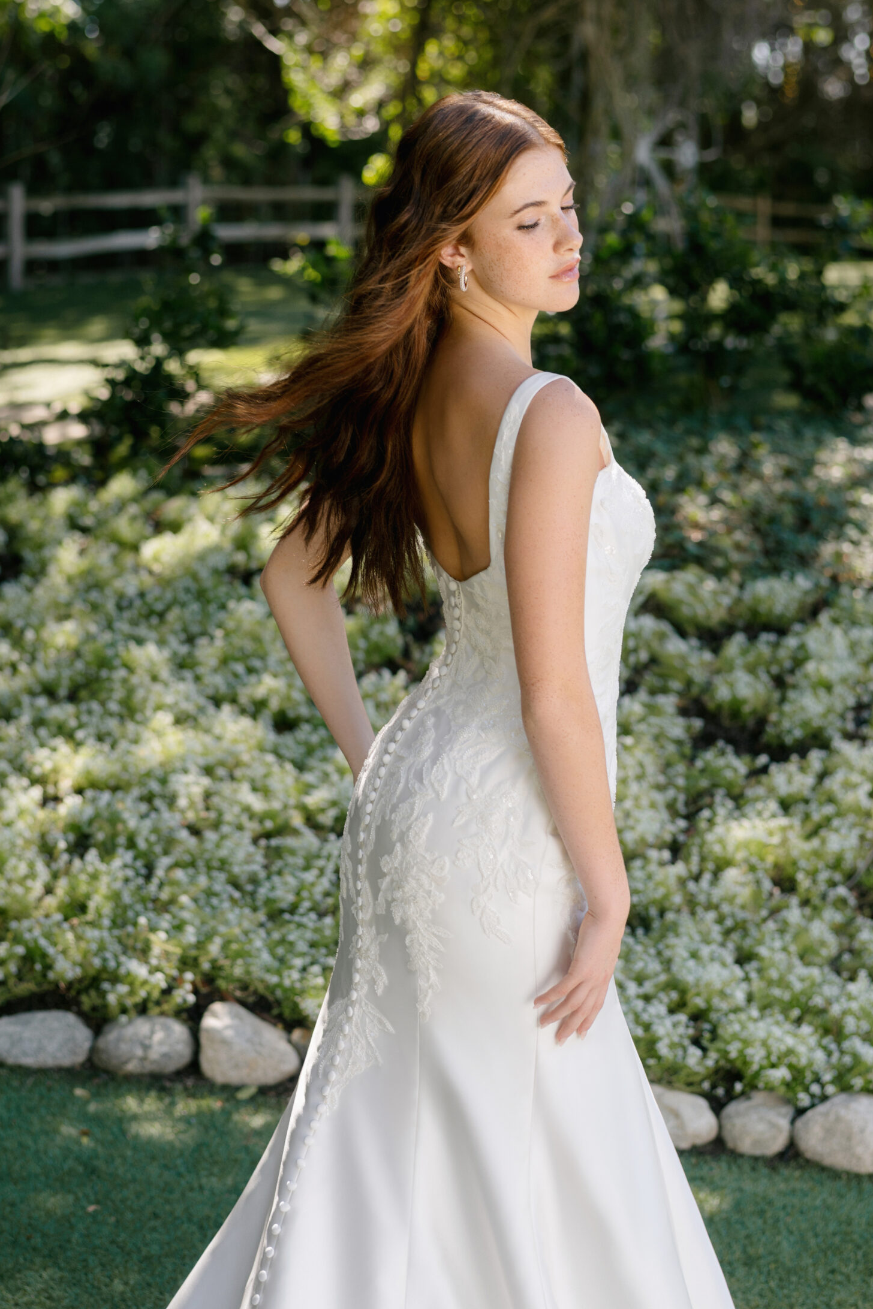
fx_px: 2473
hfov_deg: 20.0
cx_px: 416
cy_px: 705
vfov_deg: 29.6
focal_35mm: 68
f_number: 3.2
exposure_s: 1/320
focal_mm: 58
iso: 64
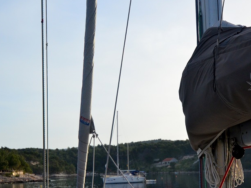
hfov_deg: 34.2
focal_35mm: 56
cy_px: 124
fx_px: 406
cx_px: 100
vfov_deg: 26.0
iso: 1100
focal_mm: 24
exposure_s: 1/8000
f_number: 4.5
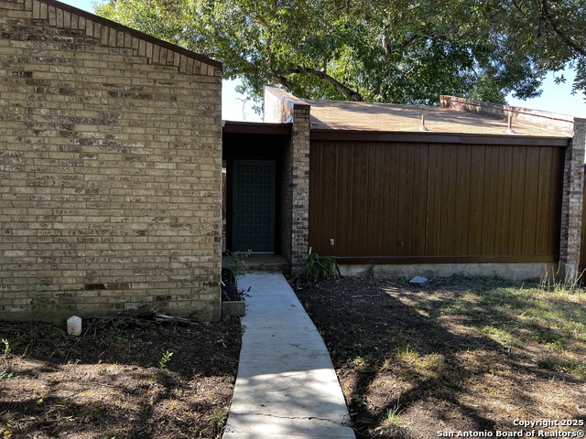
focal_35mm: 26
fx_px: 440
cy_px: 220
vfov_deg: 53.1
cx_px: 293
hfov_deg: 67.3
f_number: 1.5
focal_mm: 5.7
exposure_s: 1/258
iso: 50
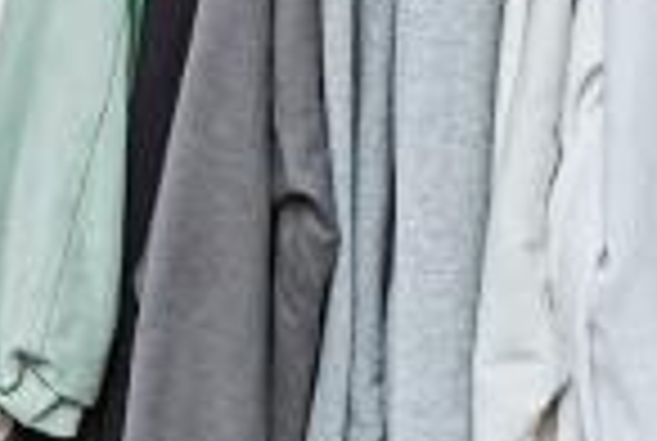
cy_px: -547
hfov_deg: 15.3
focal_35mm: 98
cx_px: -765
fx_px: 1792
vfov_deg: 11.9
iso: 200
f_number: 8
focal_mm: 14
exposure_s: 1/200
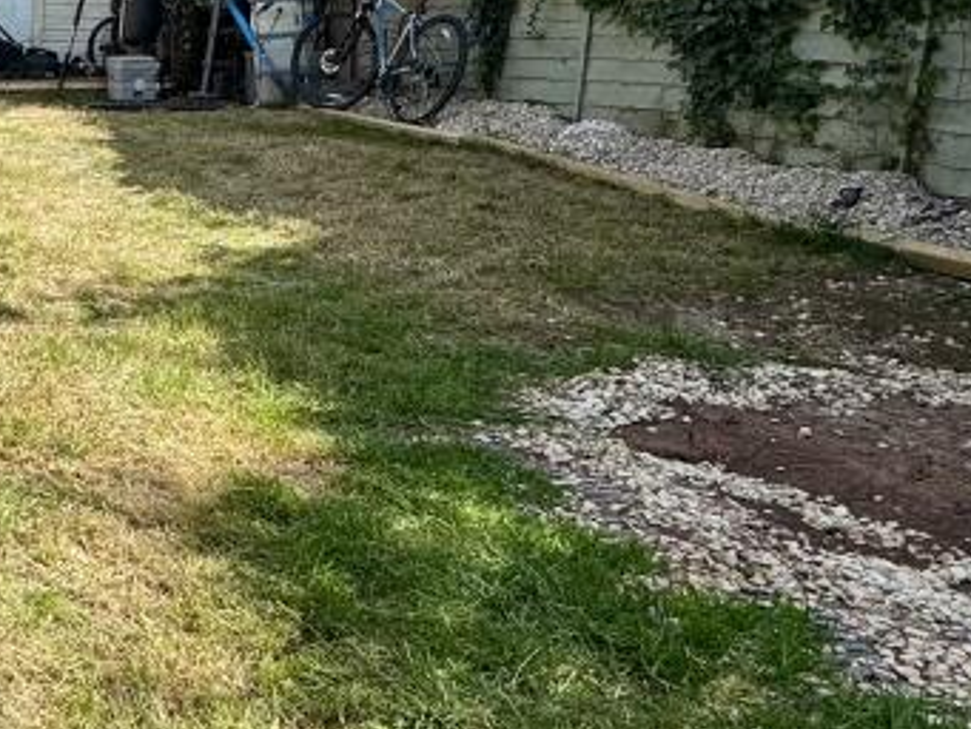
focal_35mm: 42
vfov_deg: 34.1
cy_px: 242
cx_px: -137
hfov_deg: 36.6
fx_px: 1179
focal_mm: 2.22
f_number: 2.2
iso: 40
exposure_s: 1/1299
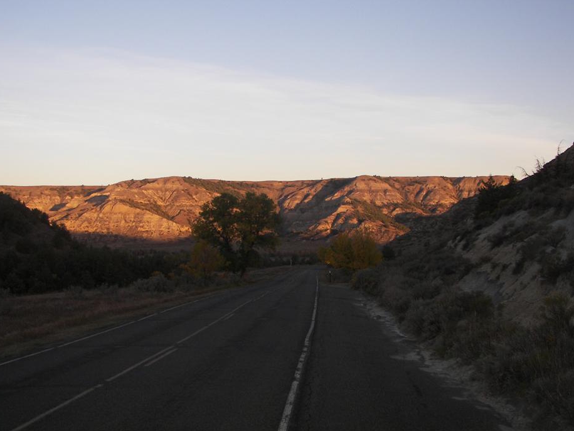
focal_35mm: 47
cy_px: 190
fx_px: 779
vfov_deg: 30.8
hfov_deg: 40.4
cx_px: 275
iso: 64
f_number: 2.8
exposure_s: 1/250
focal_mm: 6.9
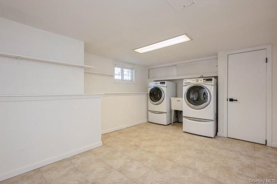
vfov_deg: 72.1
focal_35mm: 16
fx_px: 127
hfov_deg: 95.0
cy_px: 92
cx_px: 138
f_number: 11
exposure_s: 1/6
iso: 250
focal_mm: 16.5
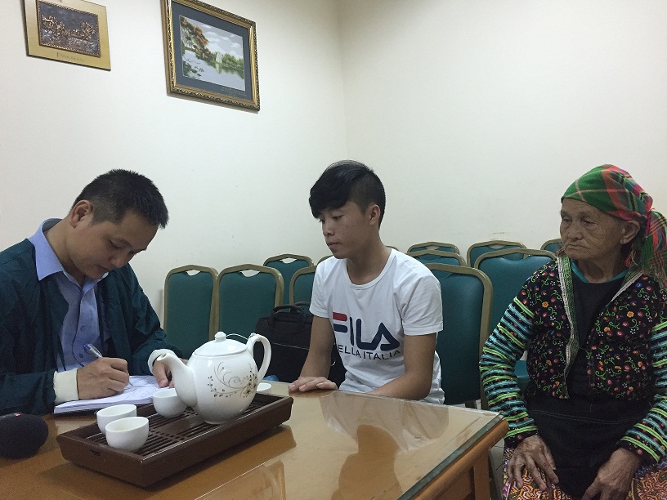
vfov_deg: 48.2
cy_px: 250
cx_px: 334
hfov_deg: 61.7
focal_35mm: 29
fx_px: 559
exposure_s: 1/33
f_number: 2.2
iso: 200
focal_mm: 4.15
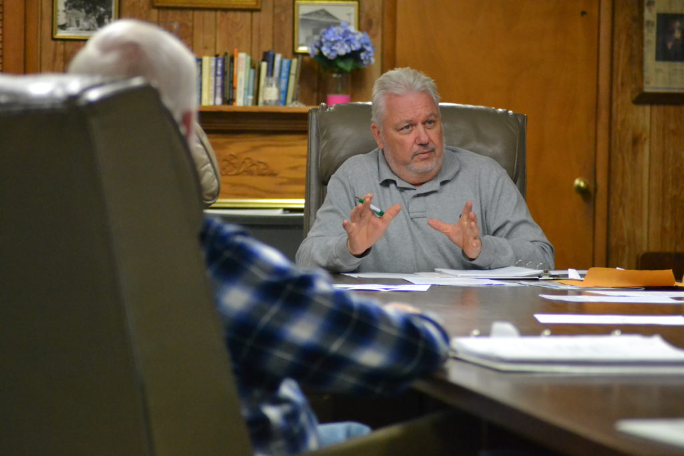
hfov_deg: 11.0
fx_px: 3563
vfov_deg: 7.3
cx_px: 342
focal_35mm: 188
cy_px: 228
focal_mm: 125
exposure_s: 1/160
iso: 3200
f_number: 4.2
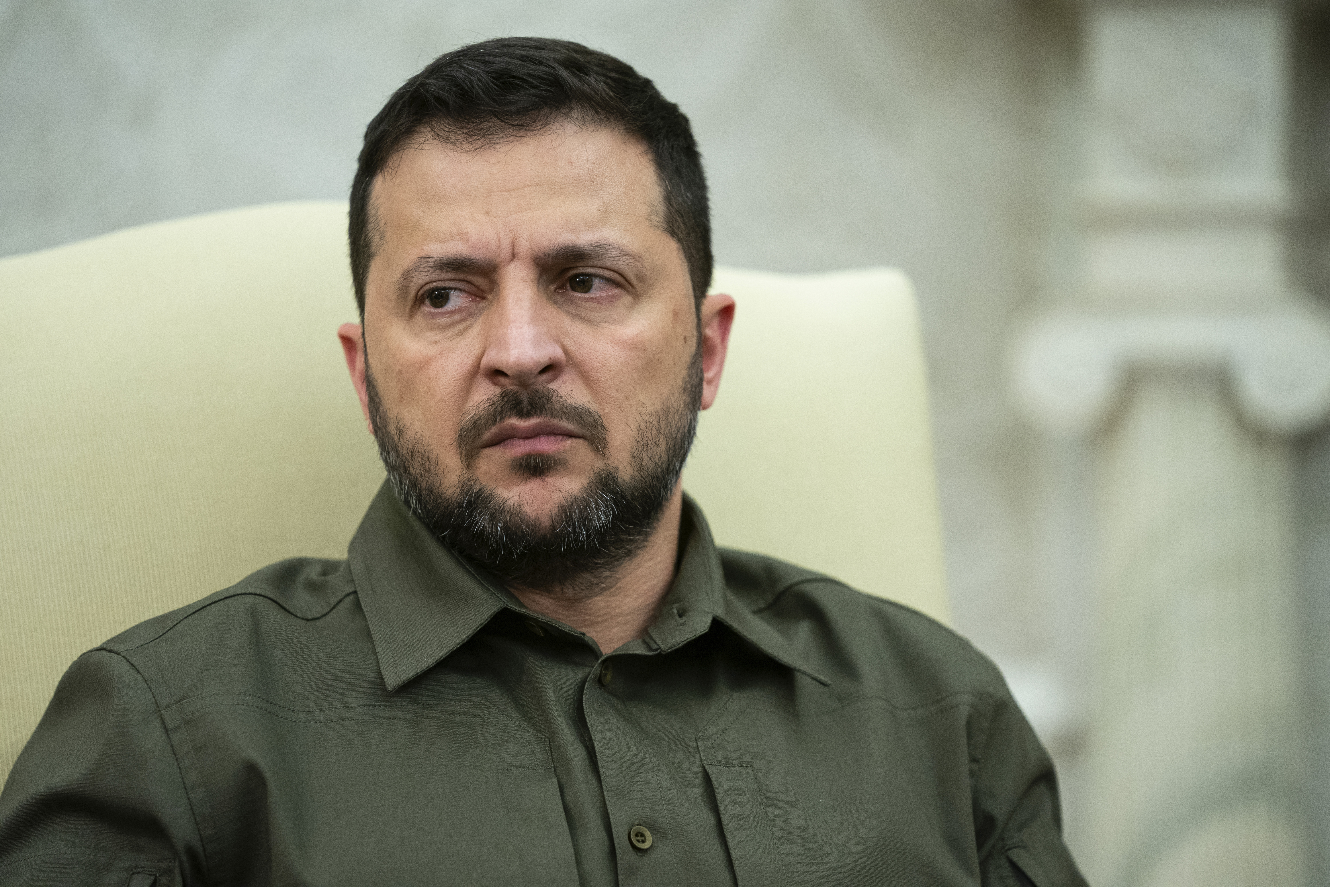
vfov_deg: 6.9
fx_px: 7388
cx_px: 665
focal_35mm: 200
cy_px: 444
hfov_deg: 10.3
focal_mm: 200
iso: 2000
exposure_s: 1/500
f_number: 2.8
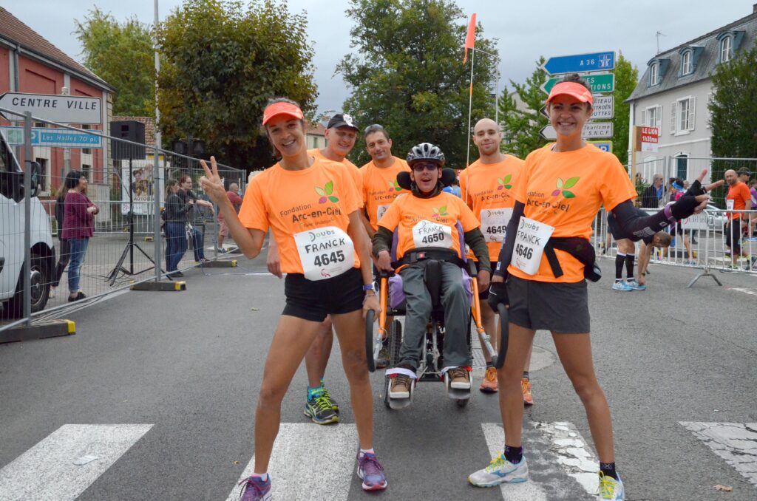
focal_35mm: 33
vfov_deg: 39.8
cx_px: 378
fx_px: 692
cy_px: 250
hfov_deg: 57.3
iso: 3200
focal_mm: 22
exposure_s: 1/2500
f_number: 10
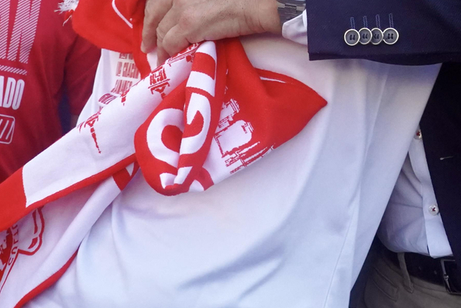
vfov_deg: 10.2
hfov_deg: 15.3
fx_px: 1678
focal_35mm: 131
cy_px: -127
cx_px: 475
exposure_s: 1/320
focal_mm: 39
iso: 3200
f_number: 14
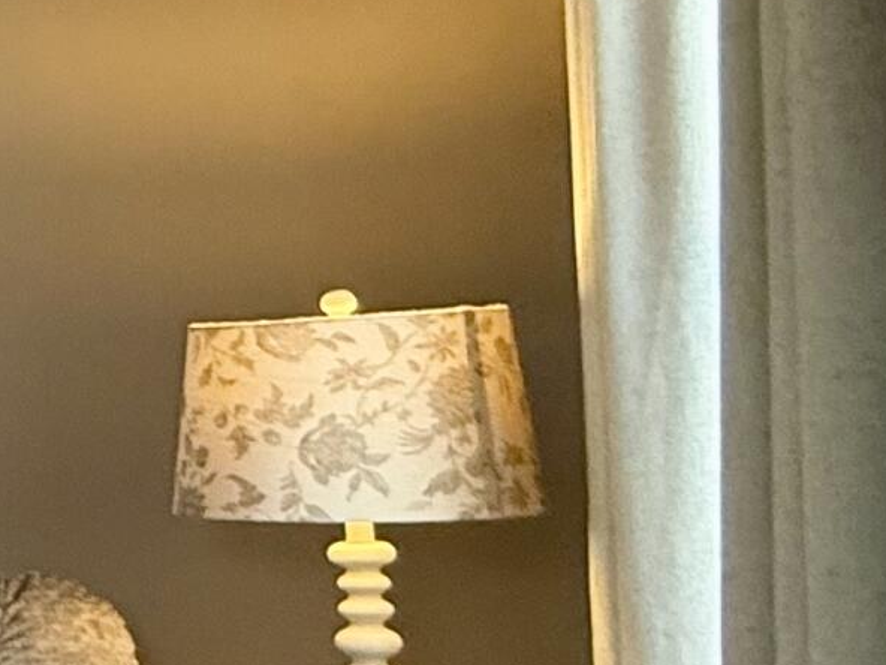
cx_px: -1328
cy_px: 442
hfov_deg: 14.5
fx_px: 1817
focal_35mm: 71
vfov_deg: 20.7
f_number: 2.2
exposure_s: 1/60
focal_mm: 2.22
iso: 320
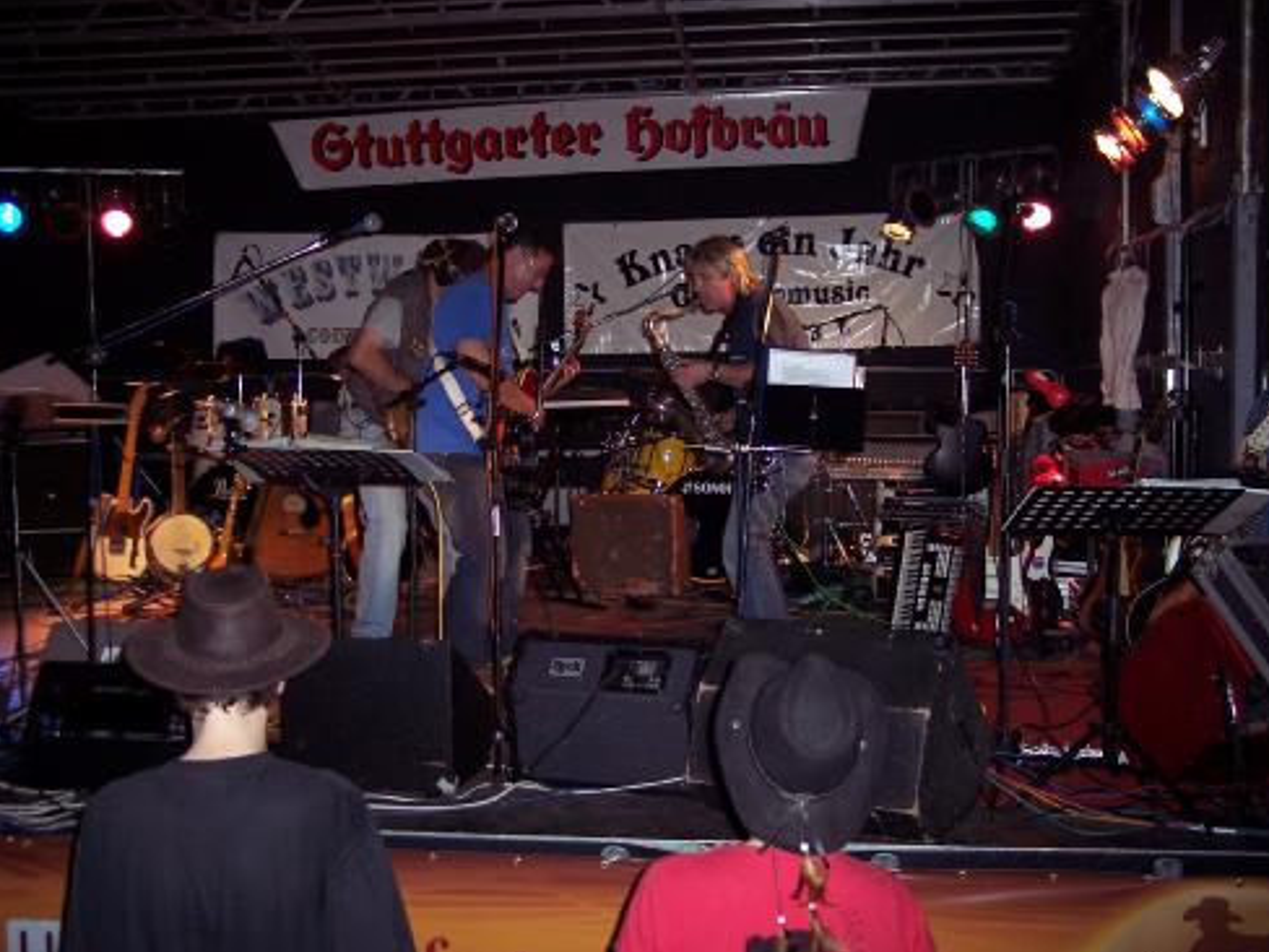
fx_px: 1466
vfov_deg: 36.0
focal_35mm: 40
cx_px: 627
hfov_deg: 46.8
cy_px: 483
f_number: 2.8
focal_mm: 8
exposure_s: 1/60
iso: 140
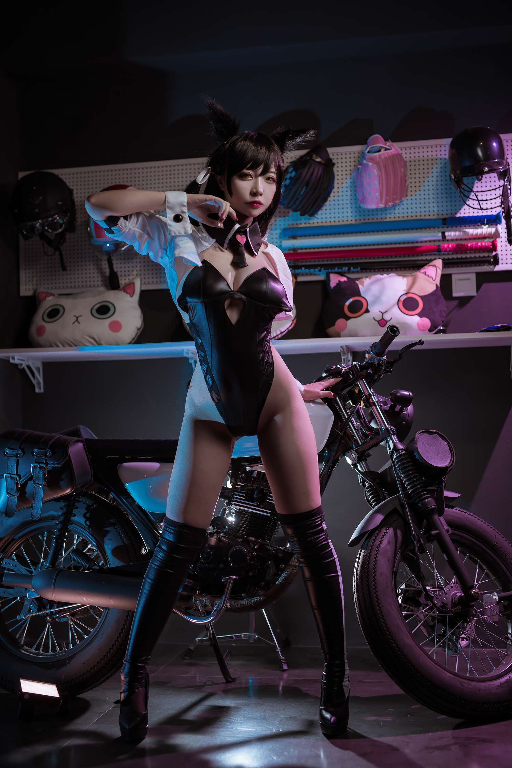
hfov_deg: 27.0
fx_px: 1067
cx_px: 256
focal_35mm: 50
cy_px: 384
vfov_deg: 39.6
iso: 64
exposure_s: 1/160
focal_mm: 50
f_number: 2.8
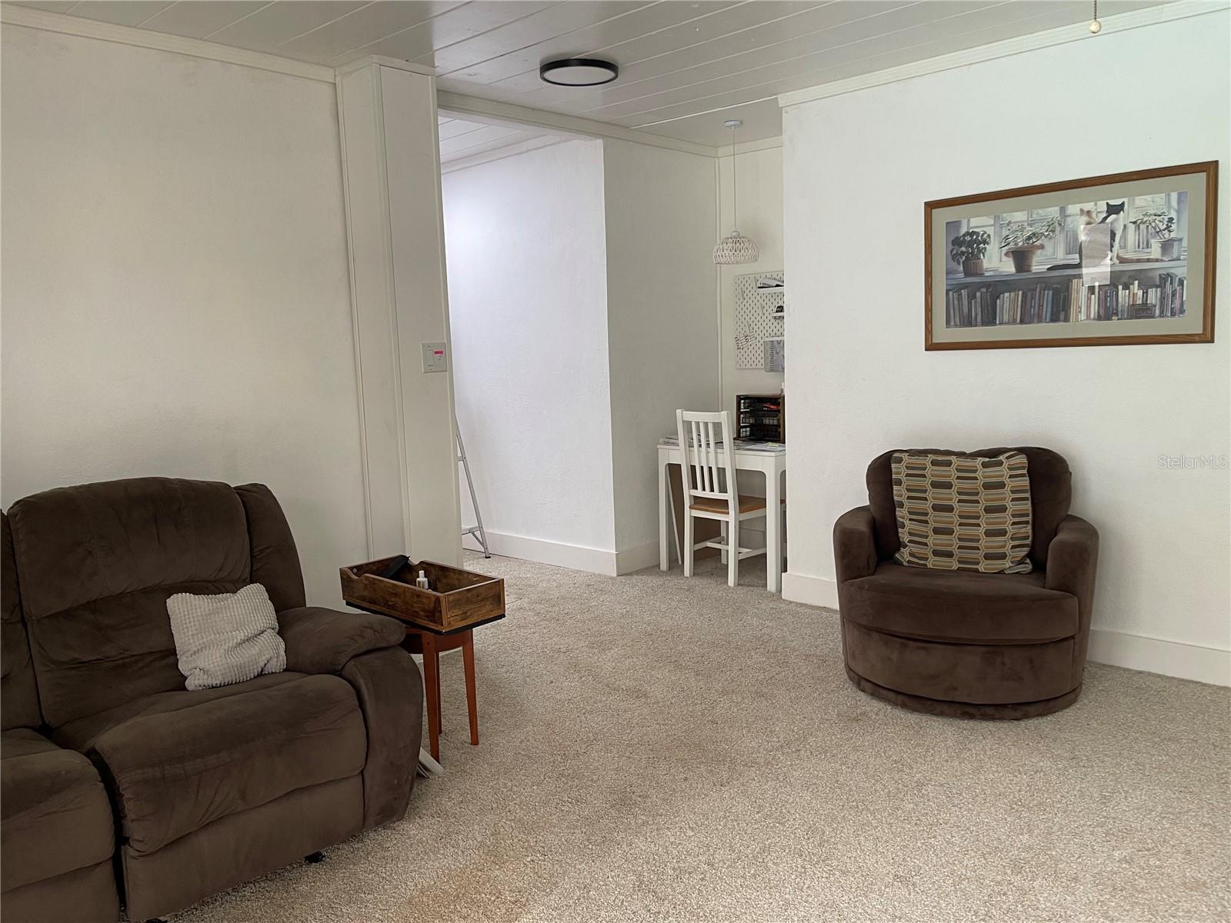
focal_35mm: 25
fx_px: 889
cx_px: 616
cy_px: 462
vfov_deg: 54.9
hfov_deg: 69.4
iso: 100
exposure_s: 1/60
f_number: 1.6
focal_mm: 5.1
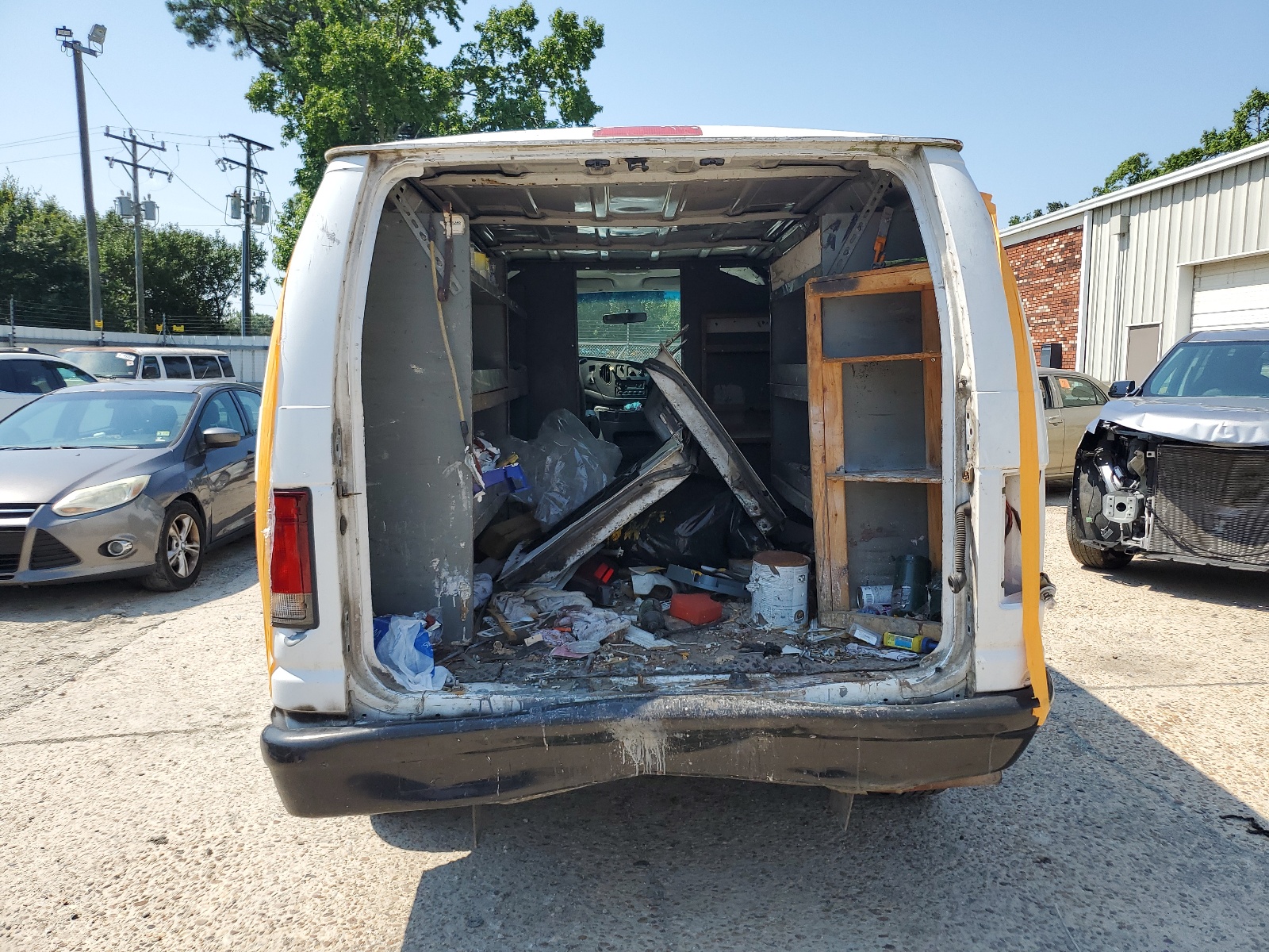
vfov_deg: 53.1
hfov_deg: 67.3
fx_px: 953
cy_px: 476
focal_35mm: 26
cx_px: 634
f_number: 1.5
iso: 50
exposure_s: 1/2500
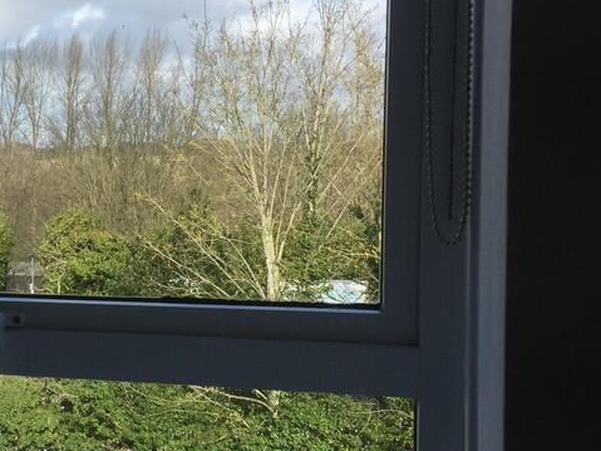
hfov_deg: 30.0
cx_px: 75
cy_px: 246
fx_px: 1076
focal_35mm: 62
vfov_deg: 23.6
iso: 32
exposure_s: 1/1464
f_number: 2.2
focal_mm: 4.15
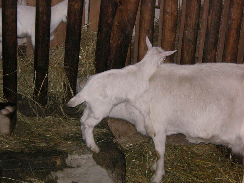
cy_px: 92
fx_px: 578
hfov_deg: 23.8
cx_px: 122
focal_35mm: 82
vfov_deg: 18.0
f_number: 4.6
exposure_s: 1/90
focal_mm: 13.6
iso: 160
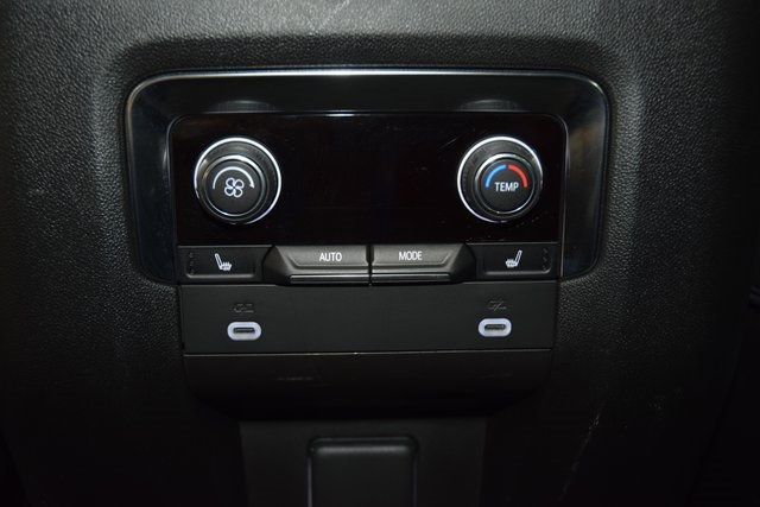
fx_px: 982
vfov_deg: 29.0
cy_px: 254
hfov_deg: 42.3
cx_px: 380
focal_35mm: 46
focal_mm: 31
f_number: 4
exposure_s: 1/15
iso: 560
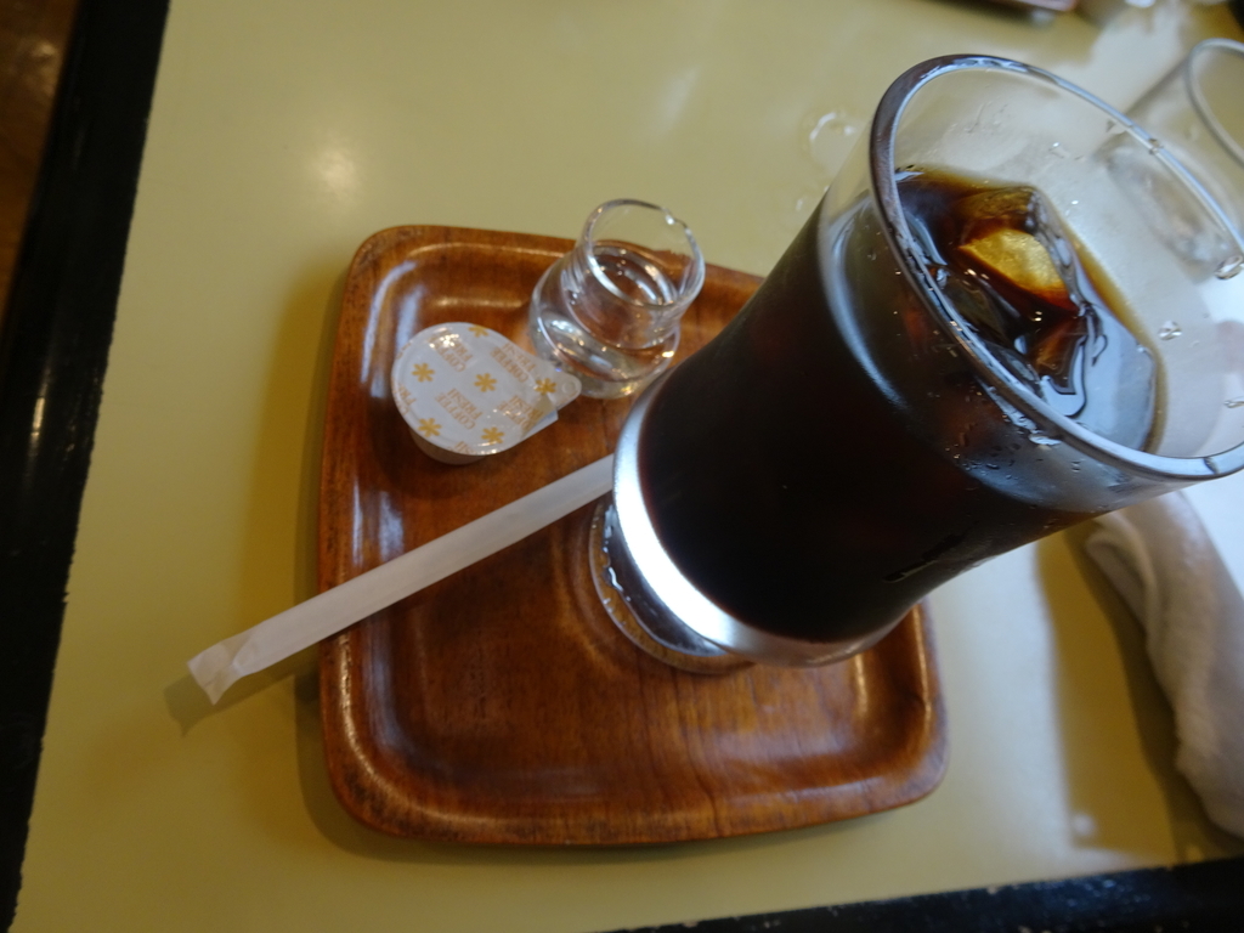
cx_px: 622
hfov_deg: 71.6
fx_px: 862
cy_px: 466
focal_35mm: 24
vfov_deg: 56.8
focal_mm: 4.1
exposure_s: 1/30
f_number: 3.5
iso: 100
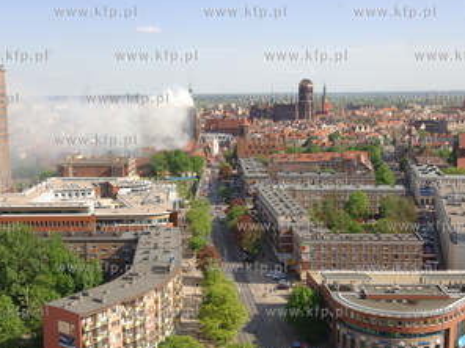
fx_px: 654
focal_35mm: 49
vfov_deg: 29.8
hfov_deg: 39.1
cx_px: 212
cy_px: 204
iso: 400
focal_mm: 25
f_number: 8
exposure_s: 1/500
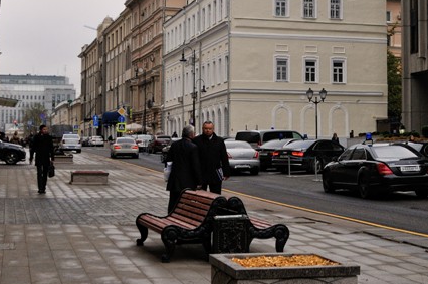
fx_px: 903
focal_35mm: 76
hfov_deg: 26.1
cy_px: 77
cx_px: 349
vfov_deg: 17.8
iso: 400
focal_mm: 24
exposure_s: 1/320
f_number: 5
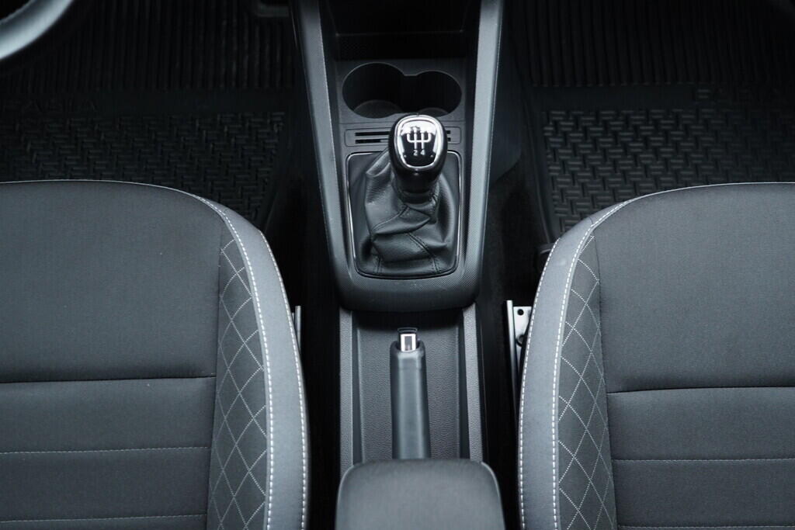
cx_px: 398
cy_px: 265
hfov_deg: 53.1
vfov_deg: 36.9
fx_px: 795
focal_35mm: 36
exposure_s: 1/40
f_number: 2.8
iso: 500
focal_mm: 24
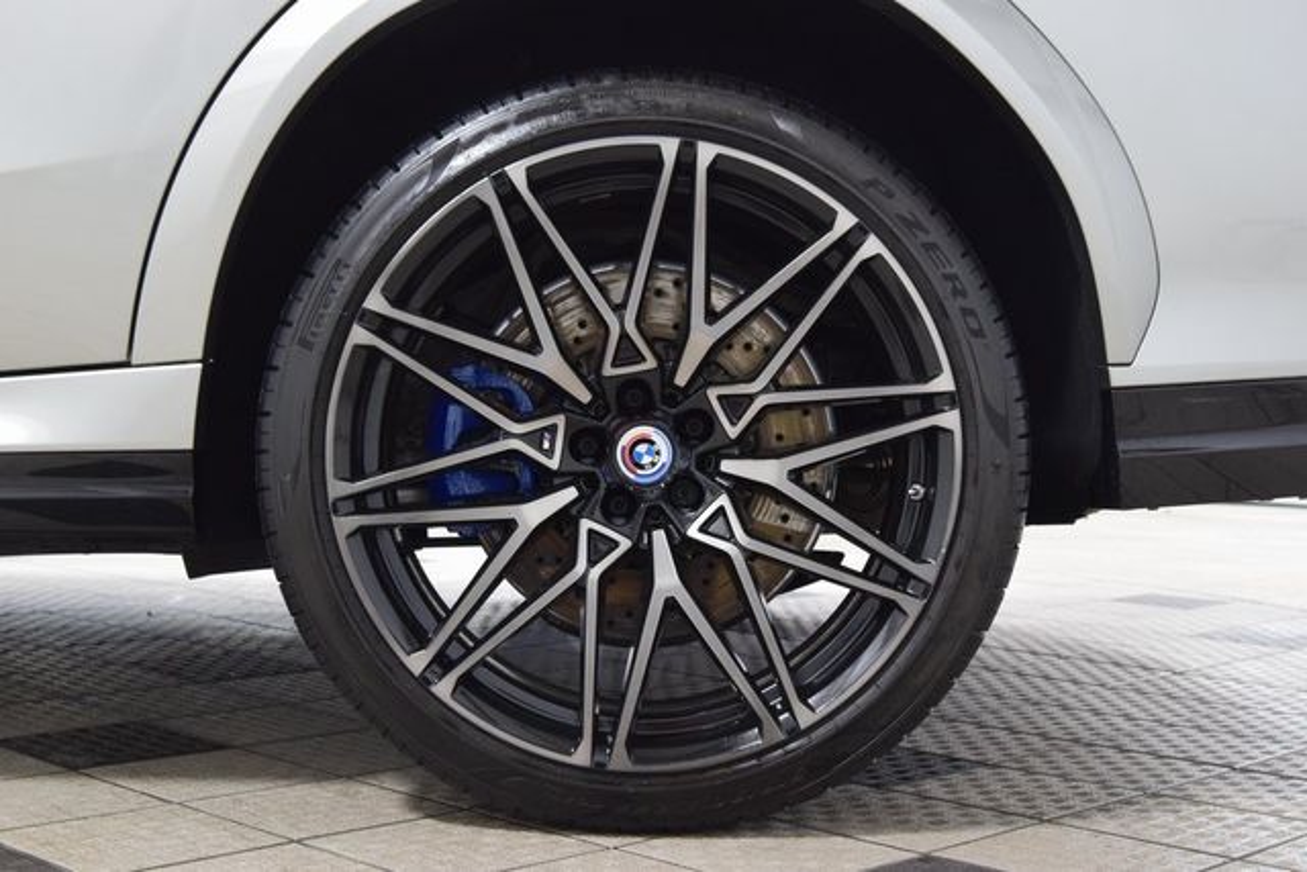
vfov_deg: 26.5
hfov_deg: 38.9
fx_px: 1852
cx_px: 654
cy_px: 436
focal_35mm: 51
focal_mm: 34
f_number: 6.3
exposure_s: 1/15
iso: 1250
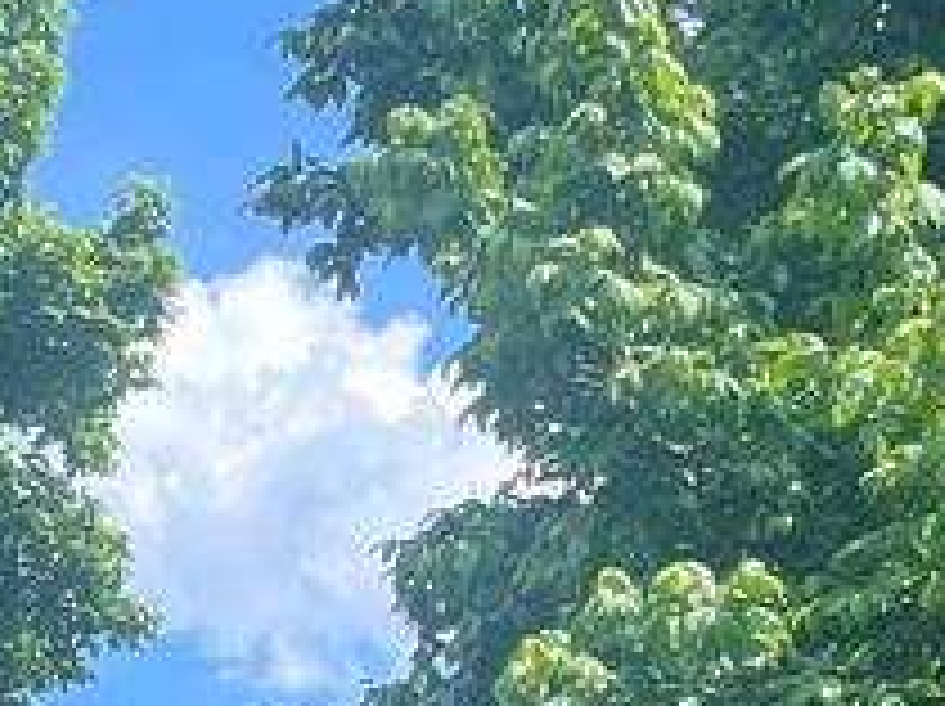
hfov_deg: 15.5
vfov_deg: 10.2
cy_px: 1668
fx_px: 3463
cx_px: 423
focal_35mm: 127
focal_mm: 5.1
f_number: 1.6
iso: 50
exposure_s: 1/833
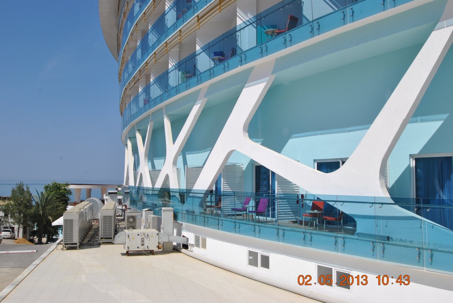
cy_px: 152
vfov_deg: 37.0
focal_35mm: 36
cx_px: 226
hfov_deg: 53.1
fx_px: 454
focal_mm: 24
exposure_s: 1/320
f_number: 9
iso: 100
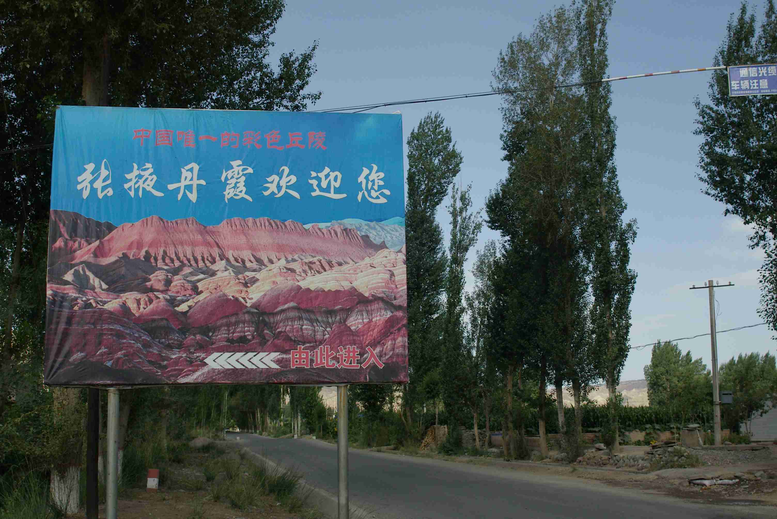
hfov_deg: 46.4
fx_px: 907
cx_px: 388
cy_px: 260
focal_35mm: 42
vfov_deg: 31.9
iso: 400
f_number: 8
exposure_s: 1/750
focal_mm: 28
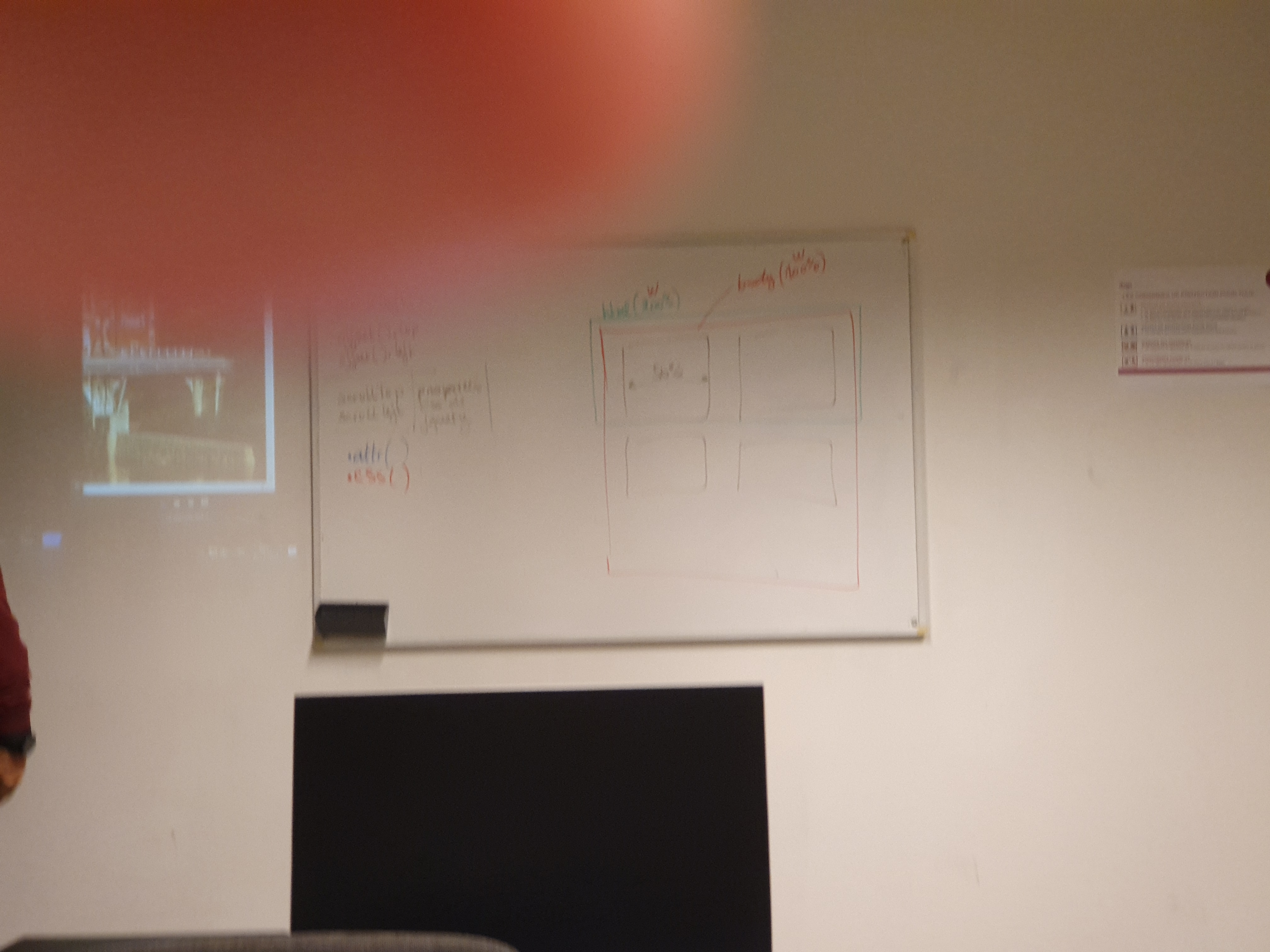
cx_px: 635
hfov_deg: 36.8
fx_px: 1908
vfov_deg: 28.0
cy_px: 476
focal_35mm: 52
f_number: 2.4
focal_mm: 6
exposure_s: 1/33
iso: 200
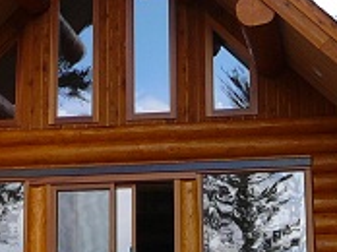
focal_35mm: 119
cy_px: 81
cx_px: 180
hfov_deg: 16.6
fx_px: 1157
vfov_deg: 12.4
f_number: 2.8
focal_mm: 5.2
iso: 80
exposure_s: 1/400
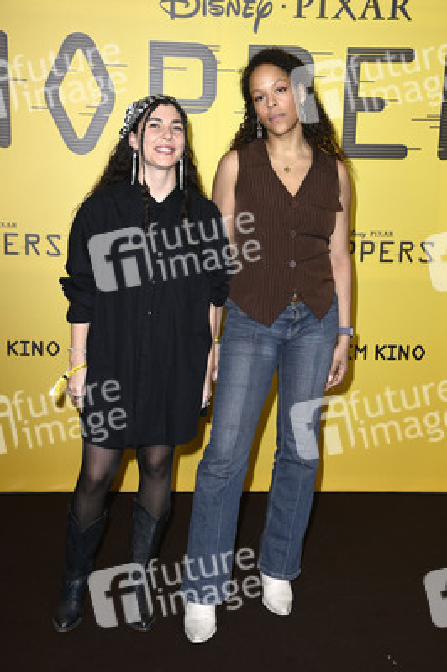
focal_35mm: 56
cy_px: 336
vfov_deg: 35.7
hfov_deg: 24.2
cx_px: 224
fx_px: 1045
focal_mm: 56
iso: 800
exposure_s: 1/250
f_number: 5.6
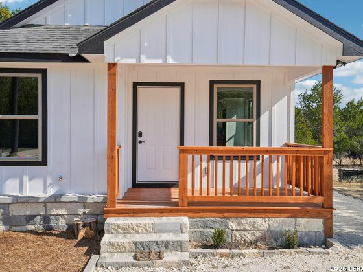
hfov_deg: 55.3
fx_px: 346
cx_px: 174
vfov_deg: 42.9
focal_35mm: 33
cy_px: 134
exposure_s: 1/500
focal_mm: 30
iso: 200
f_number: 8
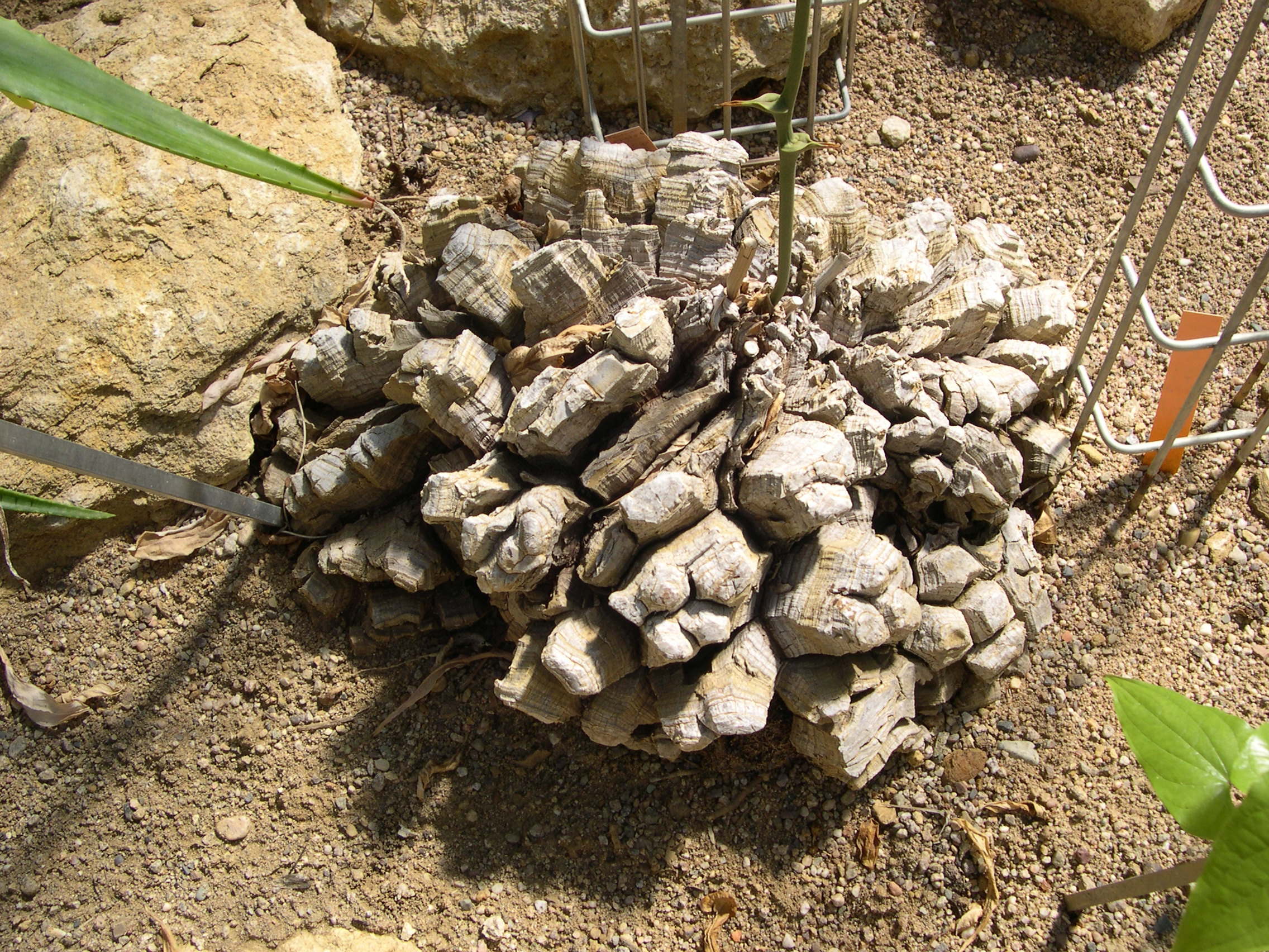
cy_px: 476
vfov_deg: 37.7
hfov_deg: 49.0
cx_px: 634
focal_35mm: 38
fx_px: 1393
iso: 100
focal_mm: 8
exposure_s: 1/104
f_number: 7.6
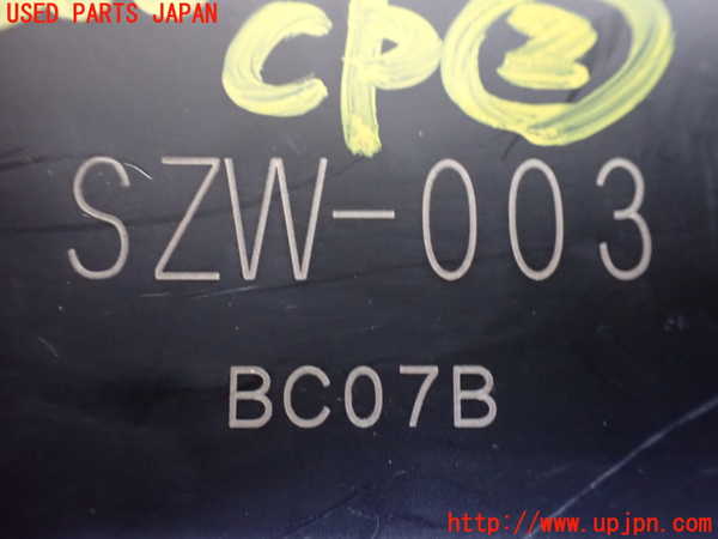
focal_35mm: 30
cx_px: 359
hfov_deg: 60.0
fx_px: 622
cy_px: 270
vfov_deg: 46.8
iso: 1250
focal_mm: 5.4
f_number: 2.3
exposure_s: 1/30
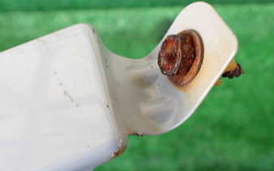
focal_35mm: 57
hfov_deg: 35.7
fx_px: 425
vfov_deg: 22.7
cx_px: 133
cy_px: 63
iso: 400
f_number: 2.3
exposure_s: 1/125
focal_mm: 5.4
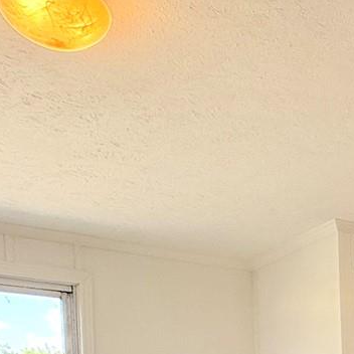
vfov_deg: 21.1
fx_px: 833
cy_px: 498
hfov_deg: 20.6
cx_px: 526
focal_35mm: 72
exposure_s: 1/120
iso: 64
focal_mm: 2.22
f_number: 2.2
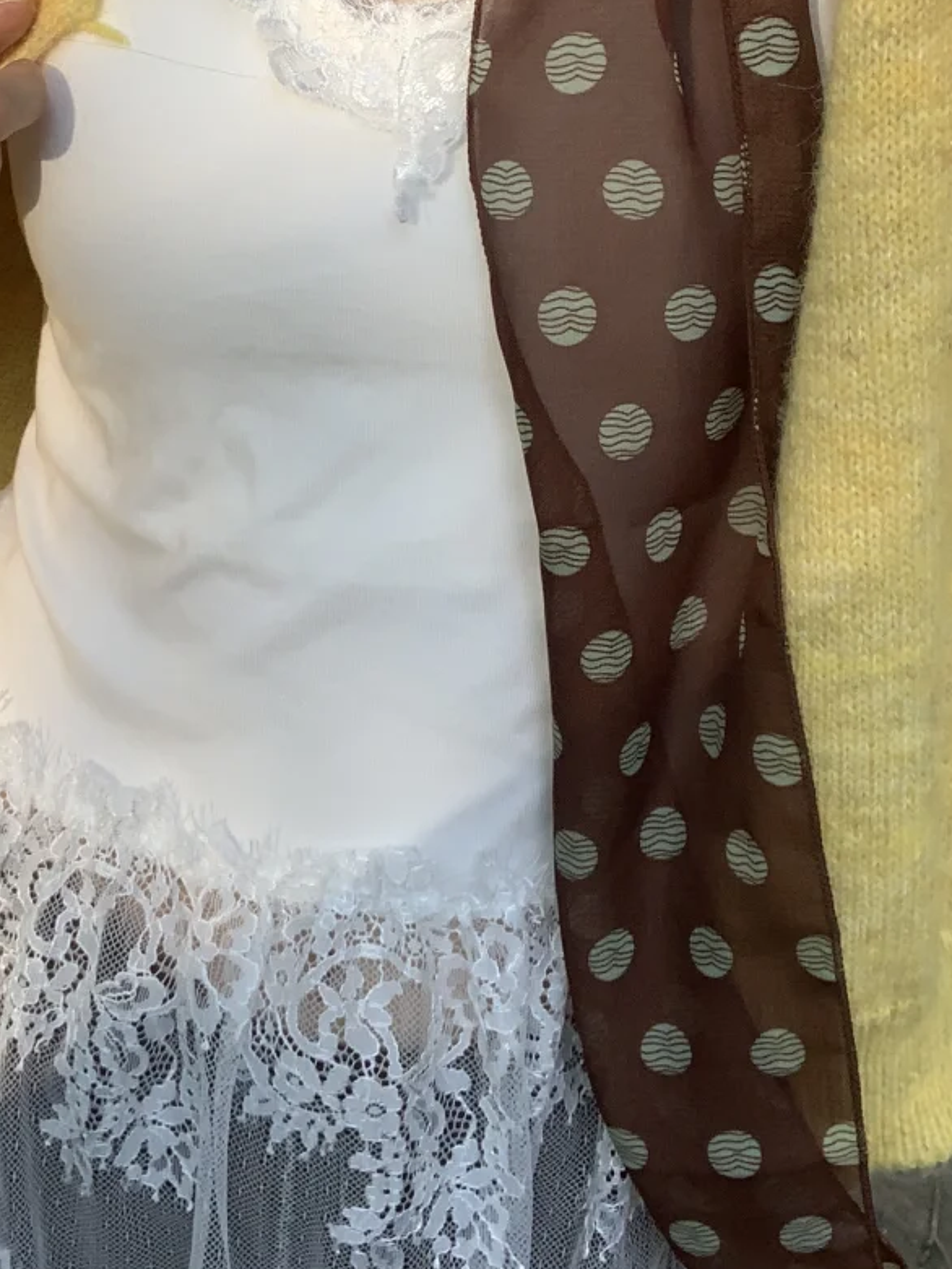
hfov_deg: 24.6
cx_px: 286
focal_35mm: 59
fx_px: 2163
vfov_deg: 32.5
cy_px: 434
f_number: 2.2
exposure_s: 1/199
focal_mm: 2.87
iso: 16
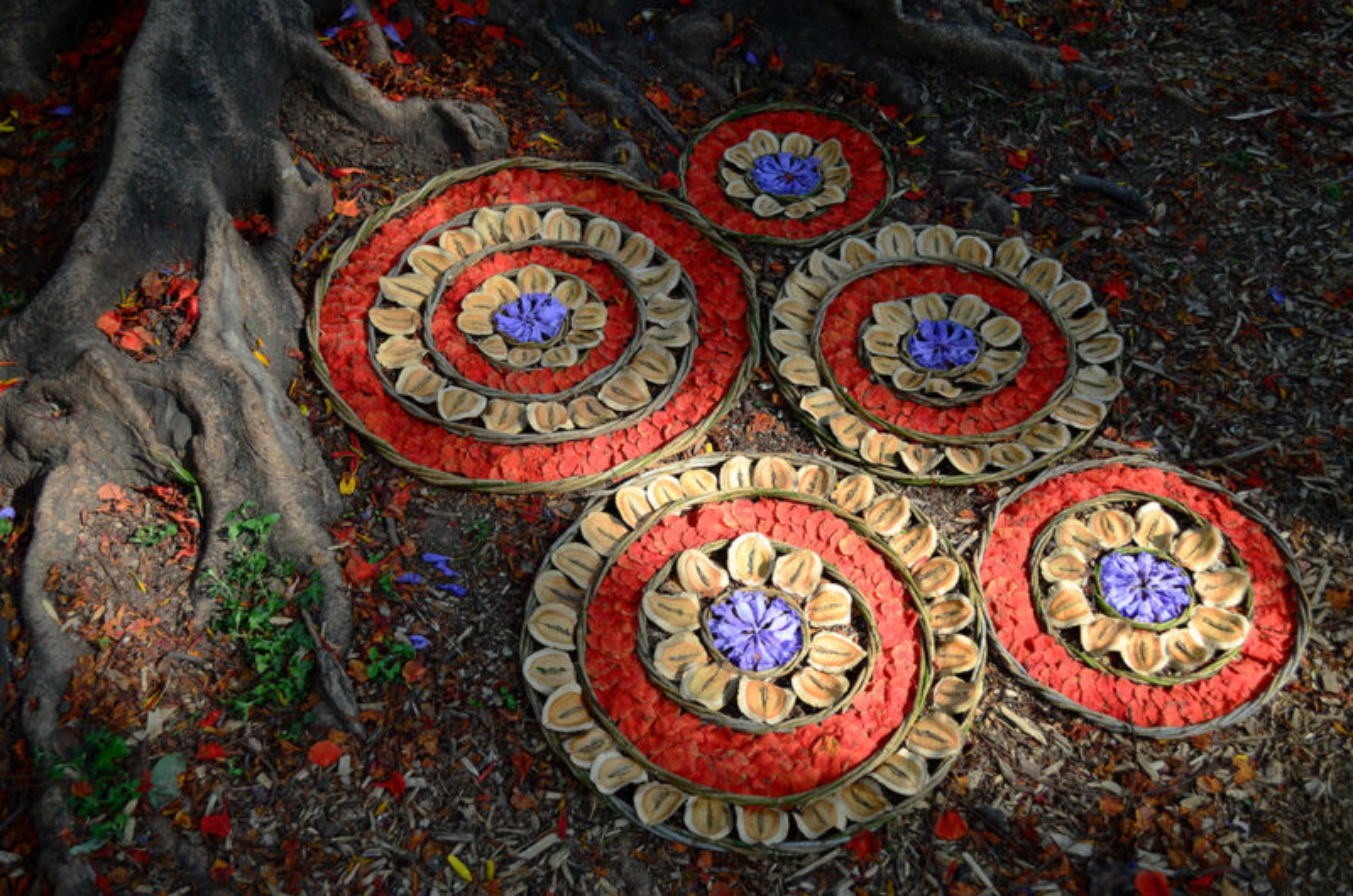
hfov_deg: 49.6
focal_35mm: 39
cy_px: 448
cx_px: 676
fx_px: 1463
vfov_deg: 34.1
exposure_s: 1/640
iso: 500
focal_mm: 26
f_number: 4.2
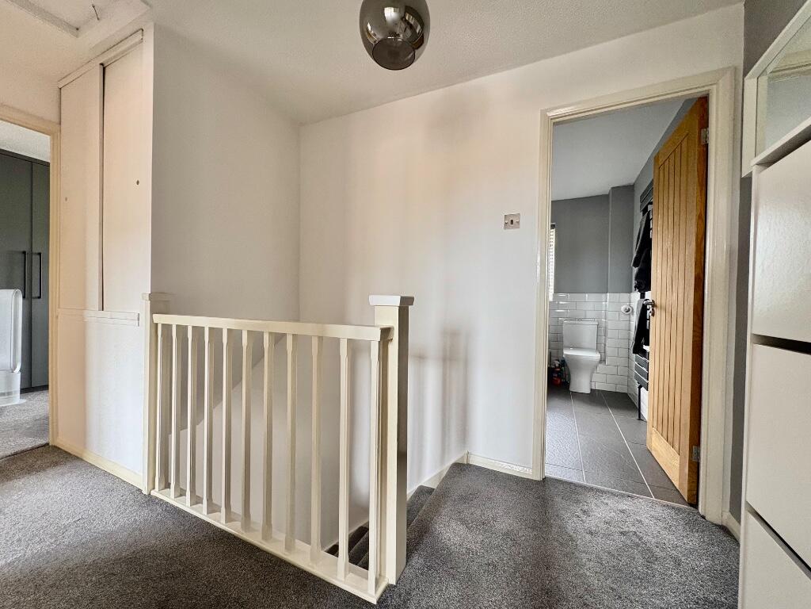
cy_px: 304
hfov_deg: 102.1
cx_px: 406
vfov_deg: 85.7
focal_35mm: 14
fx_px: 328
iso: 500
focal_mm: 2.22
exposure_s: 1/60
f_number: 2.2
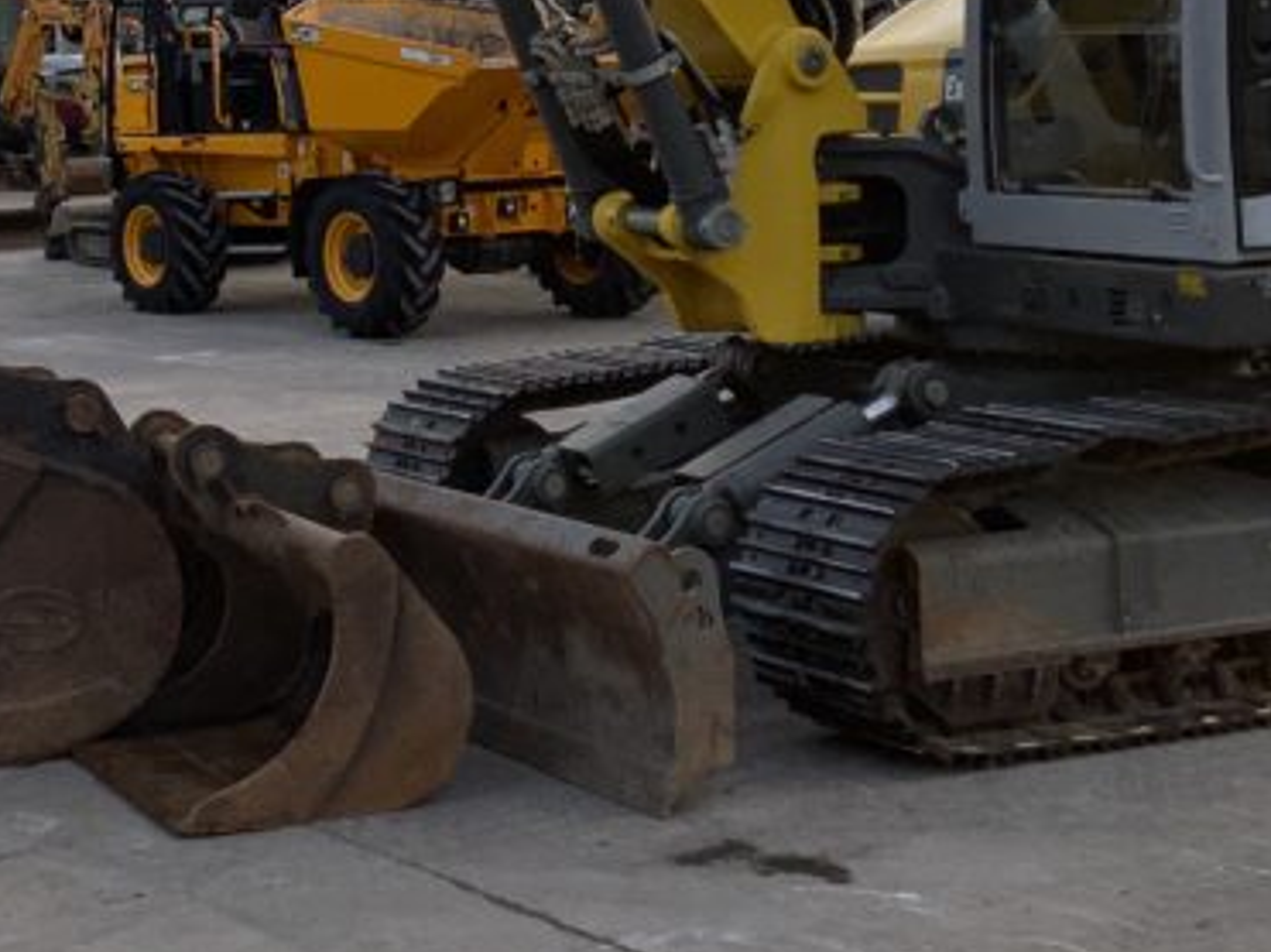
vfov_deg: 18.1
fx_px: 2936
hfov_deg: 24.1
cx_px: 291
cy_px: 68
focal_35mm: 80
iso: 16
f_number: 1.8
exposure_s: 1/461
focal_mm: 3
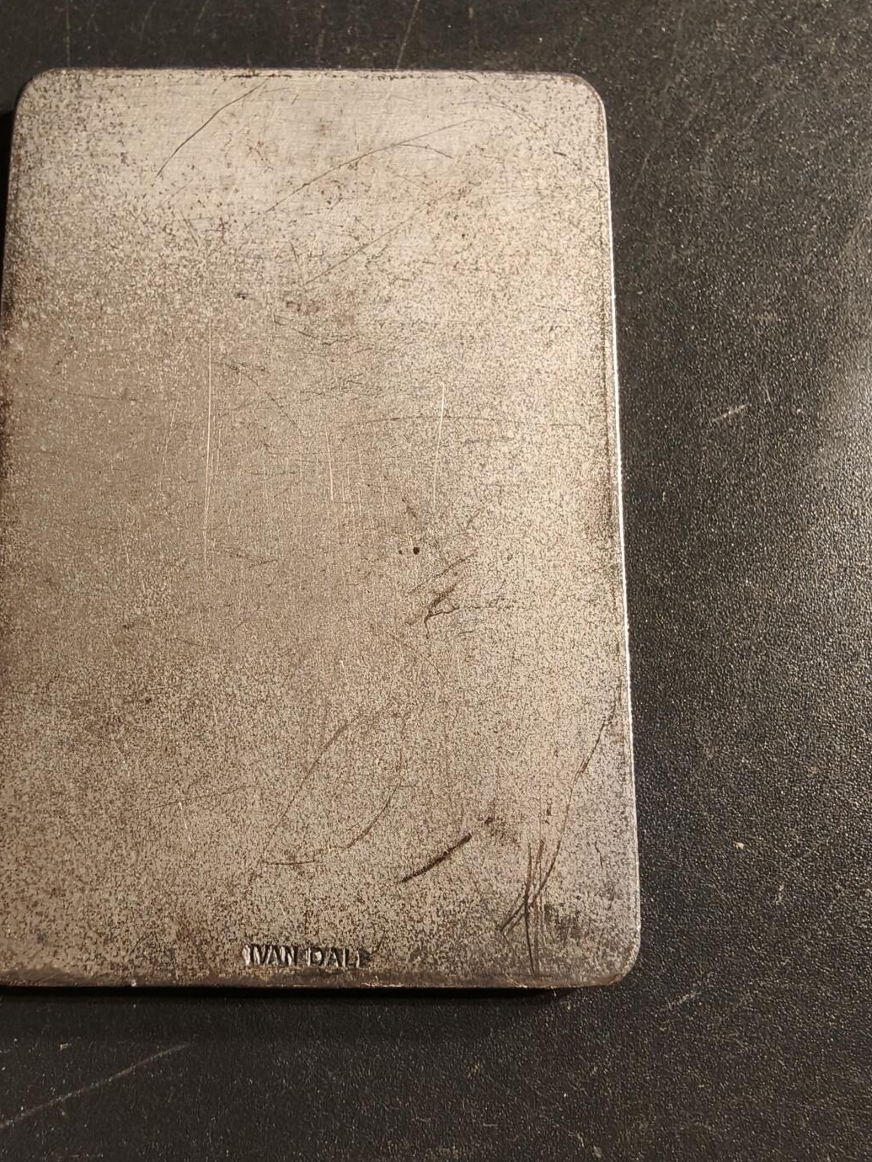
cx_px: 334
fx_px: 1008
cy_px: 642
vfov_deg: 59.8
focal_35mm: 30
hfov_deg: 46.4
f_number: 2
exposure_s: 1/100
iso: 320
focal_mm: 2.32
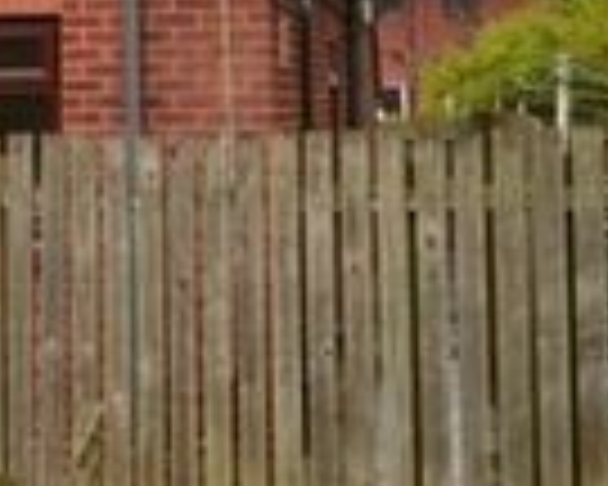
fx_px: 1314
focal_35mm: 73
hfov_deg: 24.1
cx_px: -90
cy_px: 2
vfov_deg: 20.3
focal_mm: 10
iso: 160
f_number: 5.6
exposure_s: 1/125
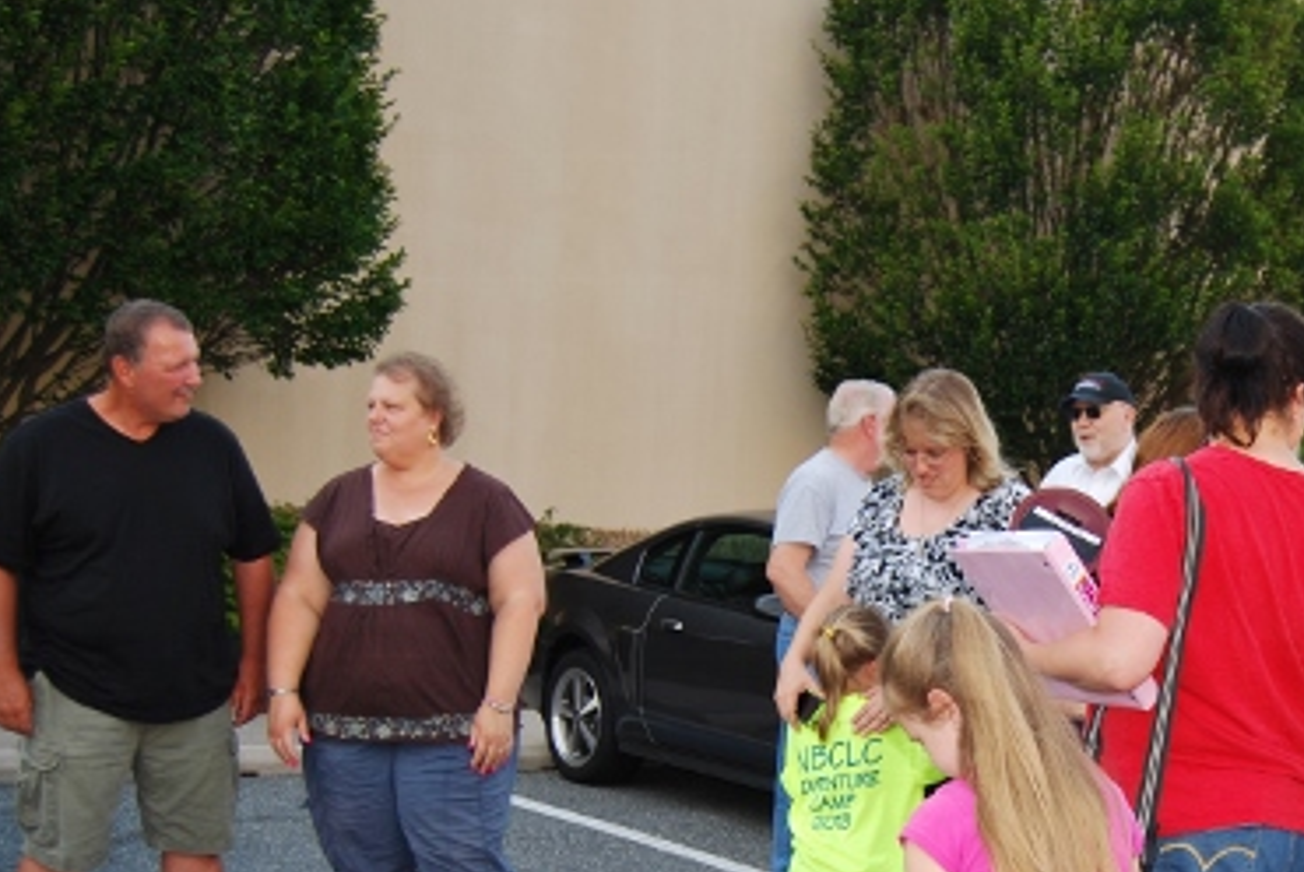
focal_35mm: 57
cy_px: 717
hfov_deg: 34.1
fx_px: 2066
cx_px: 1016
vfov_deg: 23.4
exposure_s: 1/200
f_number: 4
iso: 100
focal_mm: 22
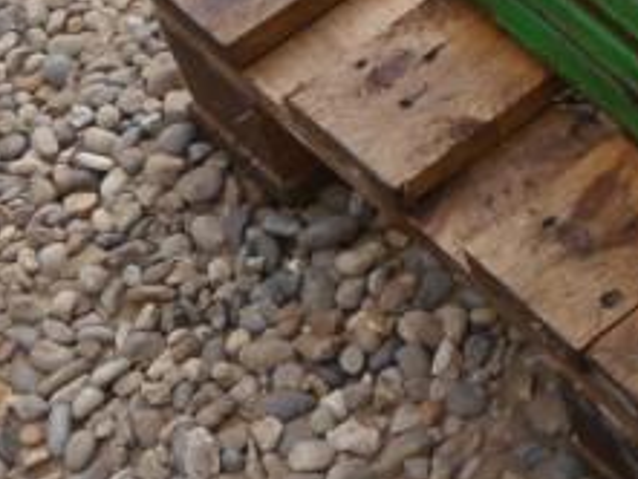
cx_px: 1467
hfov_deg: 10.4
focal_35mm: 167
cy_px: -522
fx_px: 3080
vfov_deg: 8.4
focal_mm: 18
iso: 160
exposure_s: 1/200
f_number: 6.3
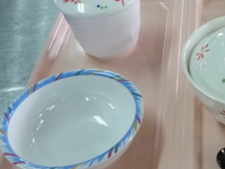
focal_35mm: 66
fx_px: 429
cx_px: 228
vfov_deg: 22.3
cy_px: 82
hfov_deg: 27.6
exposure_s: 1/60
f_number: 3.1
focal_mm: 5
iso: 320
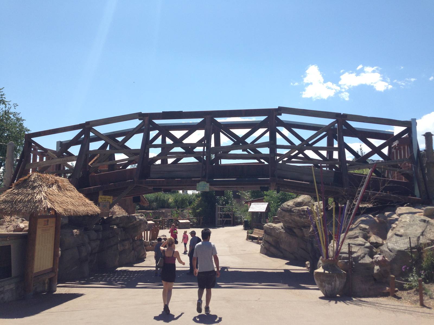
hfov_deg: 55.4
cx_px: 217
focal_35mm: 33
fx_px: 414
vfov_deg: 42.9
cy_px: 162
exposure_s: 1/1427
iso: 50
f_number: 2.4
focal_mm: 4.13
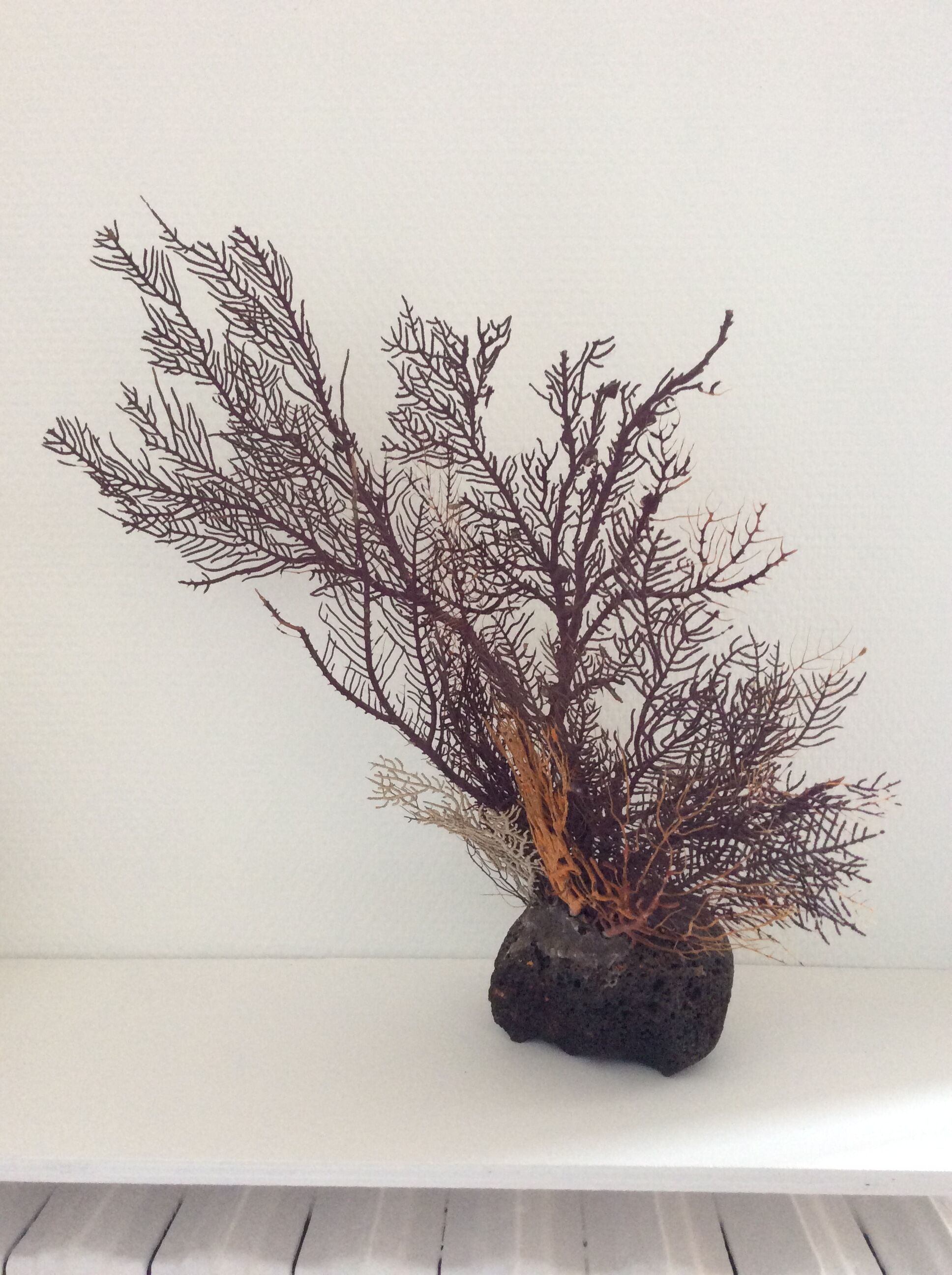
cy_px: 638
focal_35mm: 32
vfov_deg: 56.9
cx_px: 476
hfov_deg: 44.1
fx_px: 1177
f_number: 2.4
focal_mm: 3.3
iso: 125
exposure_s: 1/25
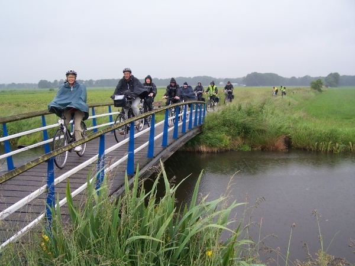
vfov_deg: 37.7
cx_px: 178
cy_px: 133
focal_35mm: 38
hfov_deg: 49.0
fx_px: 390
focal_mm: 6.3
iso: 100
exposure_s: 1/250
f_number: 2.8
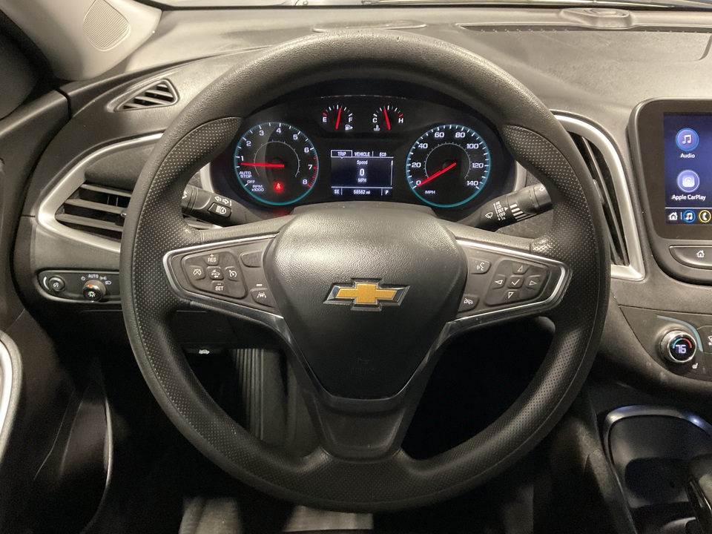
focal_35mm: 29
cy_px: 267
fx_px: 596
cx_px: 356
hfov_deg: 61.7
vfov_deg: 48.2
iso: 320
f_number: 1.8
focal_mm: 3
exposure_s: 1/25
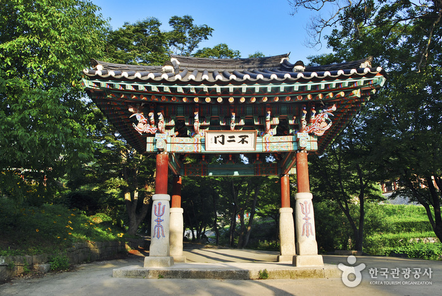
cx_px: 221
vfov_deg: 43.7
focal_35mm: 30
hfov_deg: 61.9
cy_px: 148
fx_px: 369
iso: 100
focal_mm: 20
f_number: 9
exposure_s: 1/60
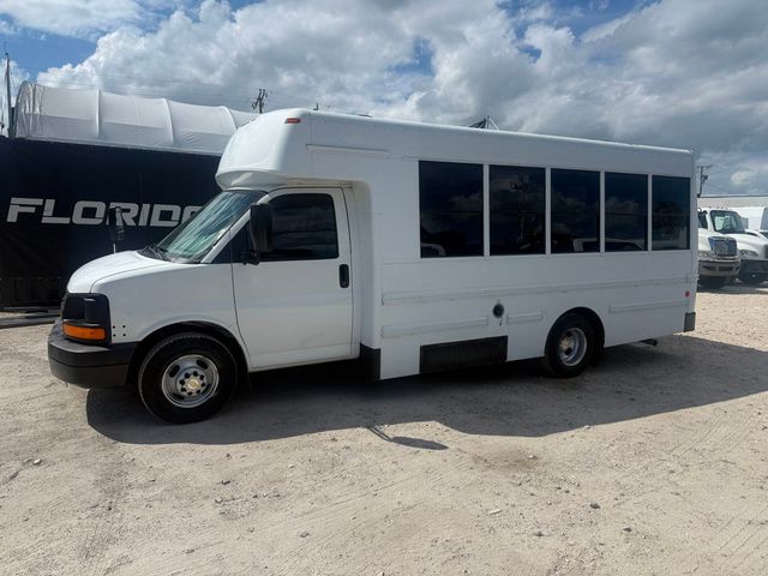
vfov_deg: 56.8
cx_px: 384
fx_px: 532
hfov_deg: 71.6
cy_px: 288
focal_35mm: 24
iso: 80
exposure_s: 1/10309
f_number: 1.78
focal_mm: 6.76
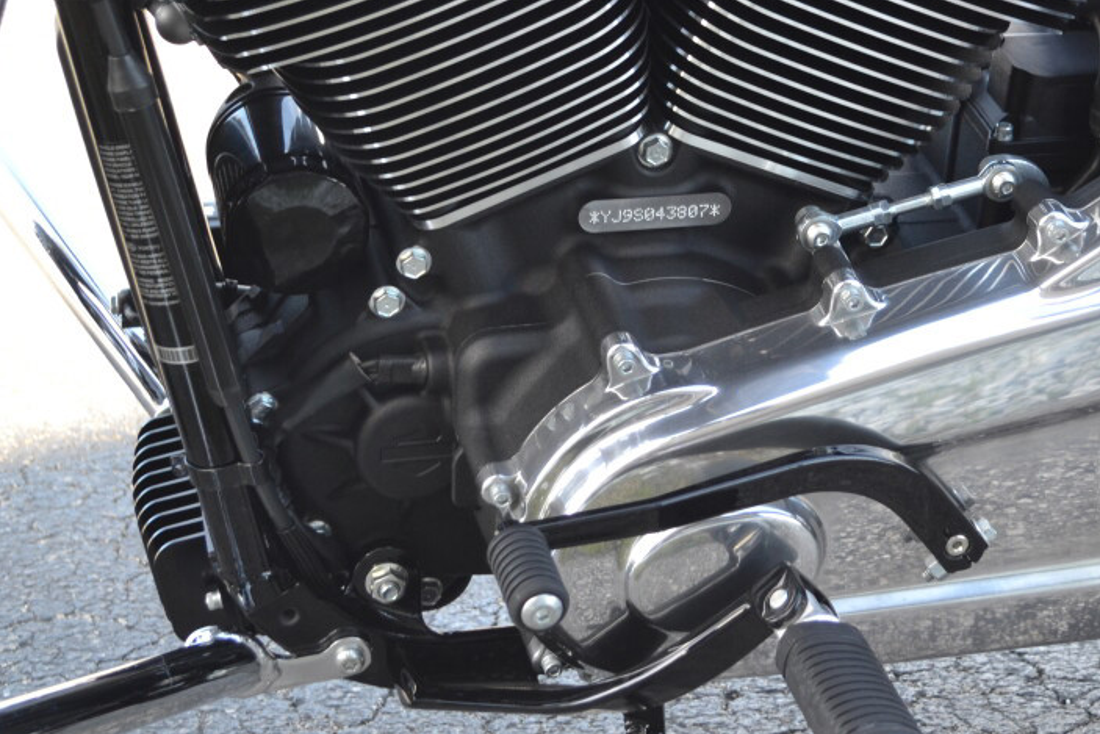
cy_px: 147
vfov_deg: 15.6
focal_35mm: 87
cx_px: 826
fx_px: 2659
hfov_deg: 23.1
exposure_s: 1/125
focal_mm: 34
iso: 400
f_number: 5.6
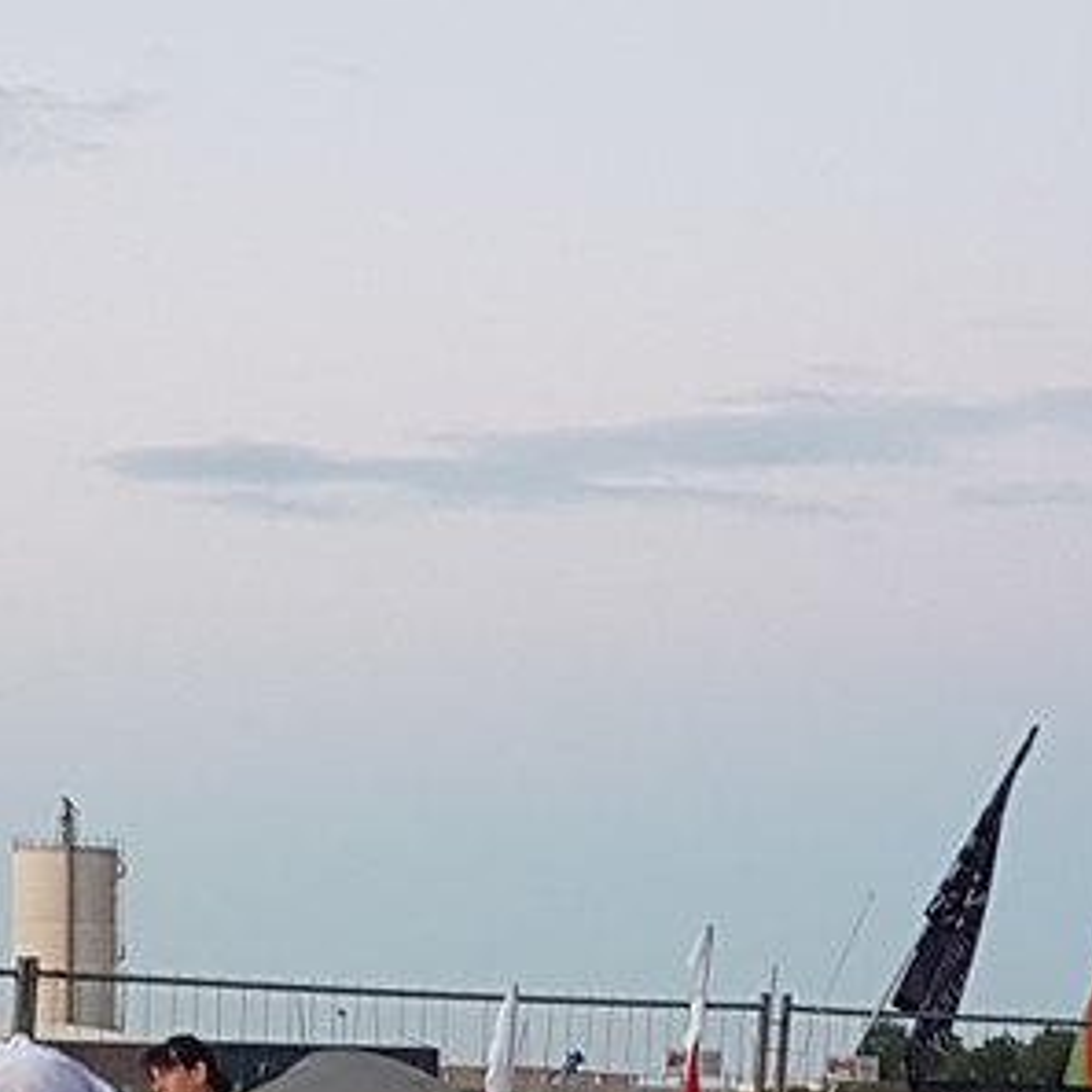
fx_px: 2213
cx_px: 585
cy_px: 1015
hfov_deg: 27.7
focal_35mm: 62
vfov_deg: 26.6
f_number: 1.7
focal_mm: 4.2
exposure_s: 1/33
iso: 200
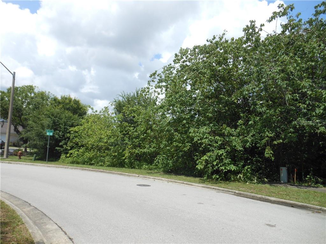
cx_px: 163
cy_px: 122
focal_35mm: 25
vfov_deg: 54.9
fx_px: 235
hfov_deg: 69.4
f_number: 3.2
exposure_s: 1/1000
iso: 80
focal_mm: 4.5
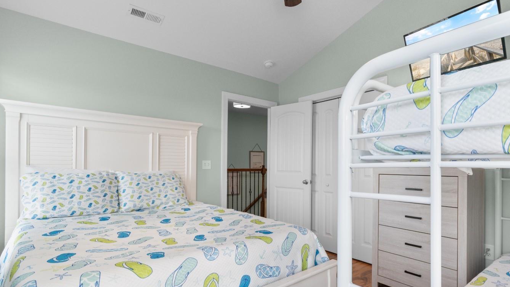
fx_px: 257
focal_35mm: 19
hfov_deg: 88.8
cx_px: 296
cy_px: 160
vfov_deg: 58.2
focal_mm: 10
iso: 100
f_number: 4.5
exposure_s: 1/4
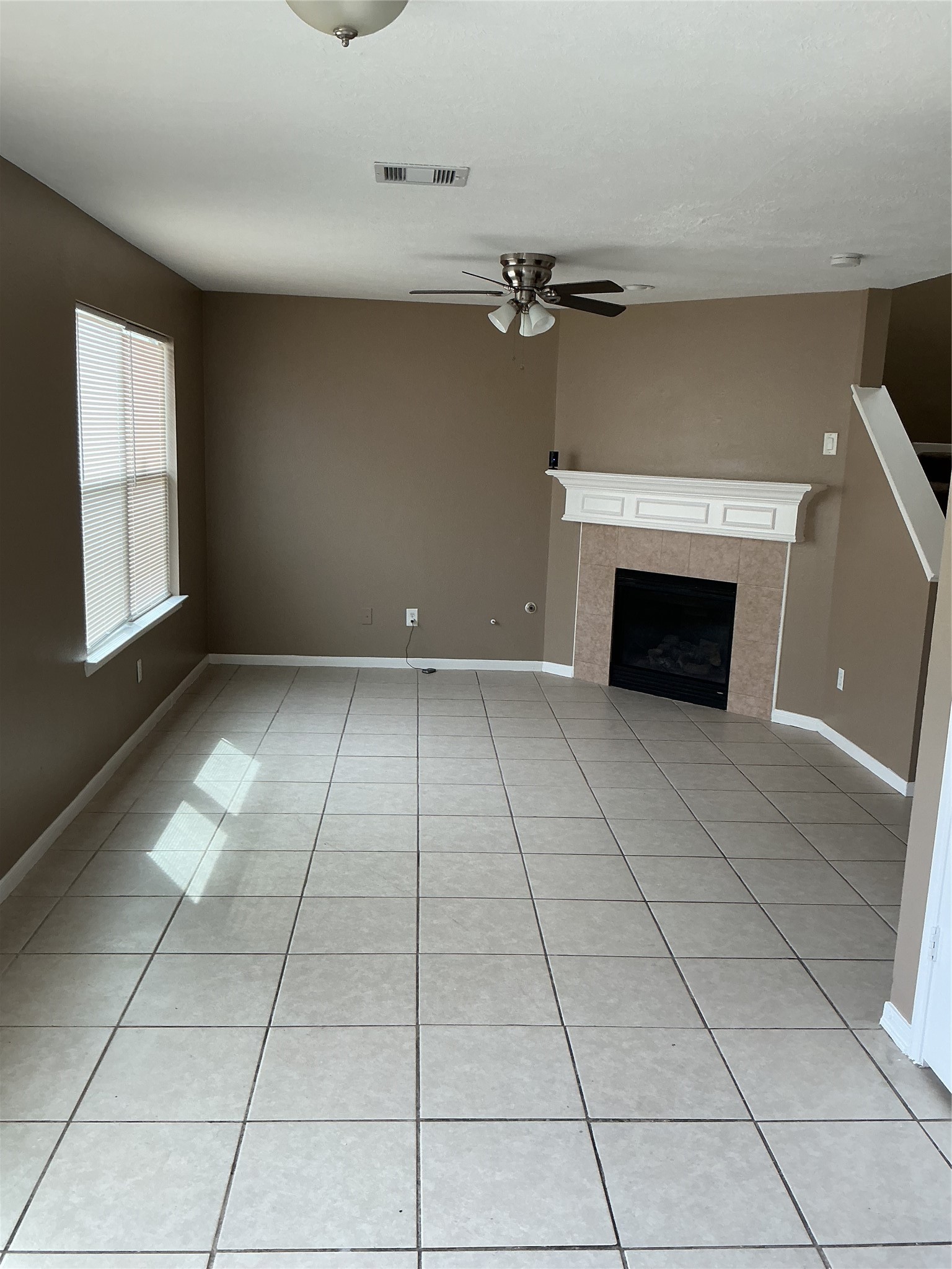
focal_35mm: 29
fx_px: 1063
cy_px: 634
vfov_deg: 61.7
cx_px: 476
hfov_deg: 48.2
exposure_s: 1/60
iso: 50
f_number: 1.8
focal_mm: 3
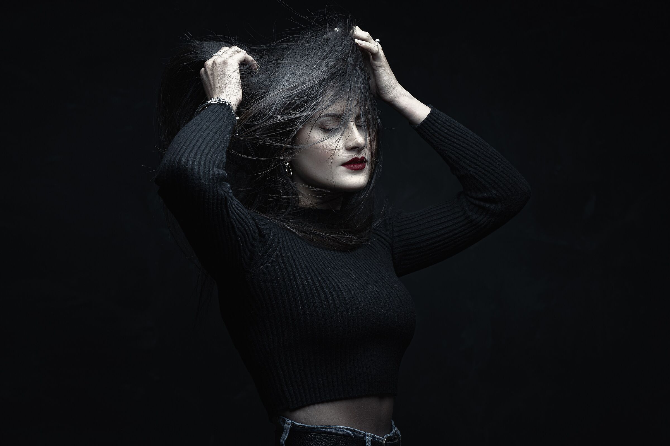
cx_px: 335
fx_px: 1582
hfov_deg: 23.9
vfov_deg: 16.1
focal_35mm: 85
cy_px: 223
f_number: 7.1
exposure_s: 1/200
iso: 100
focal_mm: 85
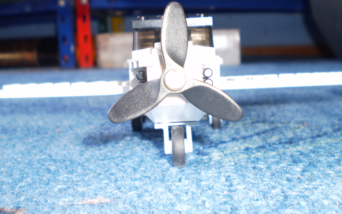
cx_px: 173
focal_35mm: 39
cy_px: 97
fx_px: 363
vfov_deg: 32.7
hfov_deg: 50.4
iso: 125
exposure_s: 1/30
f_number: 3.1
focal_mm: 6.3
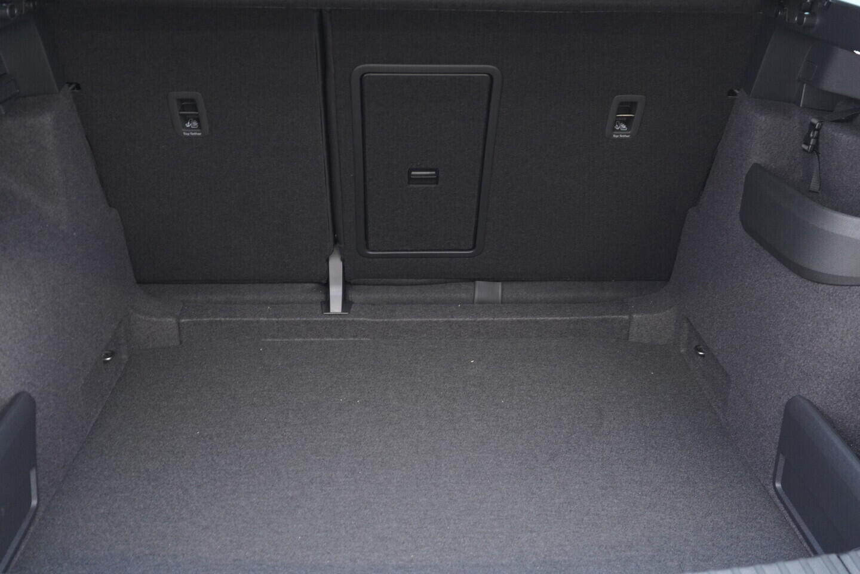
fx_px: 860
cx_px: 430
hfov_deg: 53.1
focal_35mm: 36
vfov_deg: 36.9
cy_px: 287
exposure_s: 1/40
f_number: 2.8
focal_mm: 24
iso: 1000
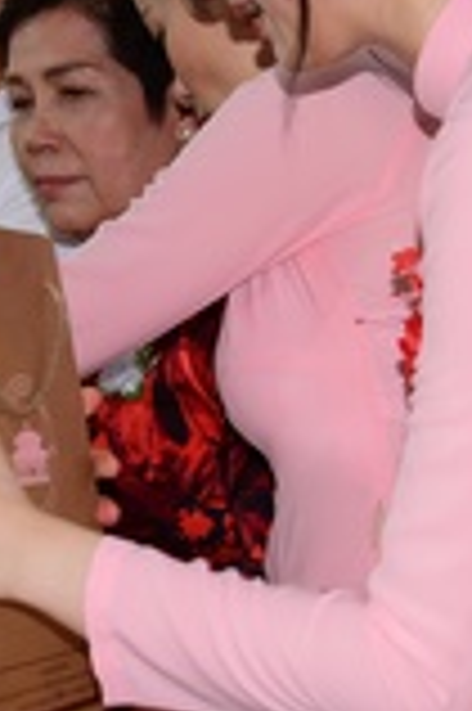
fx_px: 2759
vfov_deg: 14.6
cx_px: 157
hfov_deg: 9.8
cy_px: 180
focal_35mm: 140
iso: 320
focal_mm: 34
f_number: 4
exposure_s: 1/60
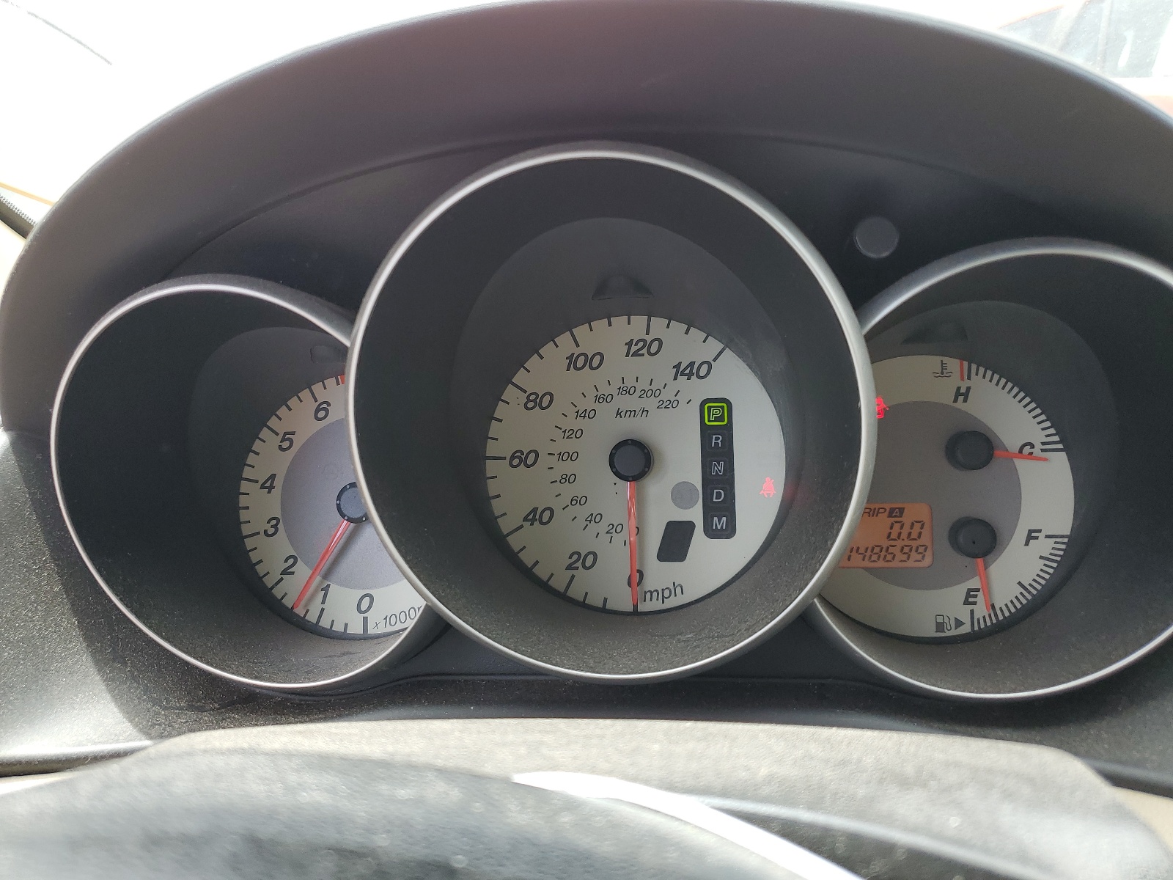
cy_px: 440
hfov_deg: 67.3
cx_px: 586
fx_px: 881
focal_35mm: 26
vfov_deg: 53.1
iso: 50
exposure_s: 1/217
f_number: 1.5
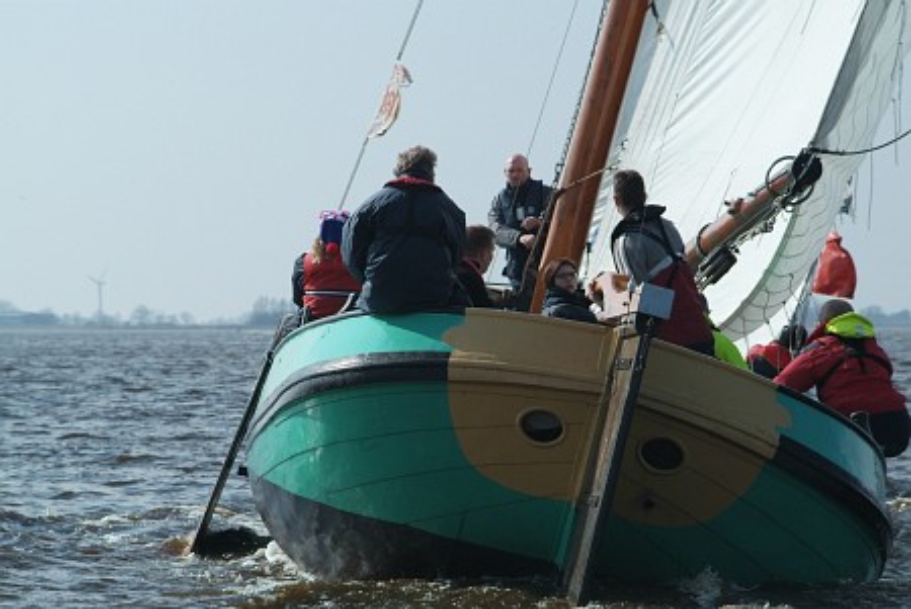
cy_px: 304
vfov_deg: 6.8
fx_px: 5142
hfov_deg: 10.1
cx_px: 456
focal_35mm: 203
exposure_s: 1/1000
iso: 400
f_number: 9.5
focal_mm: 135
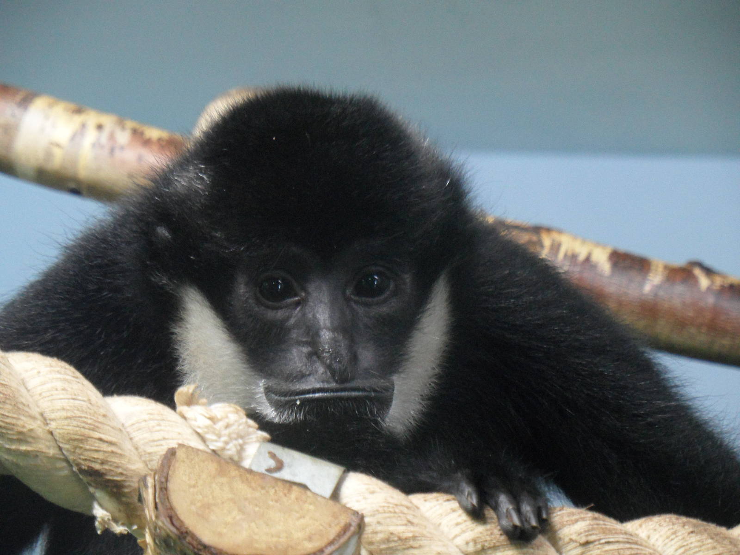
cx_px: 370
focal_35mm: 180
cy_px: 278
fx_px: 3848
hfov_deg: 11.0
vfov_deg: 8.2
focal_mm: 29.7
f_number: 4.4
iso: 400
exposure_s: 1/8
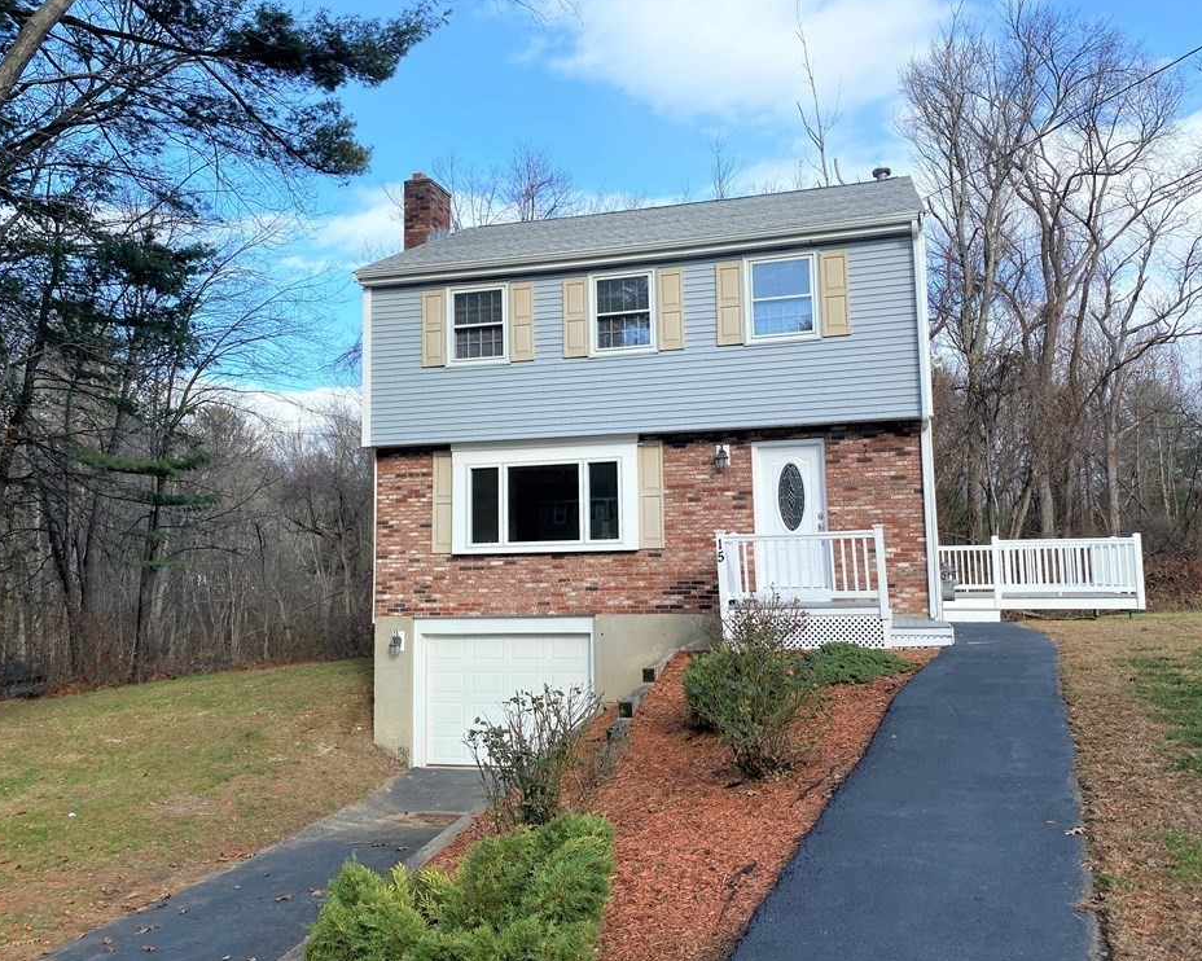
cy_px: 468
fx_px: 996
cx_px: 606
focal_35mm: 28
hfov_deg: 62.2
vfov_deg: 51.5
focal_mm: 4.25
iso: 32
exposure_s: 1/1678
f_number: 1.8
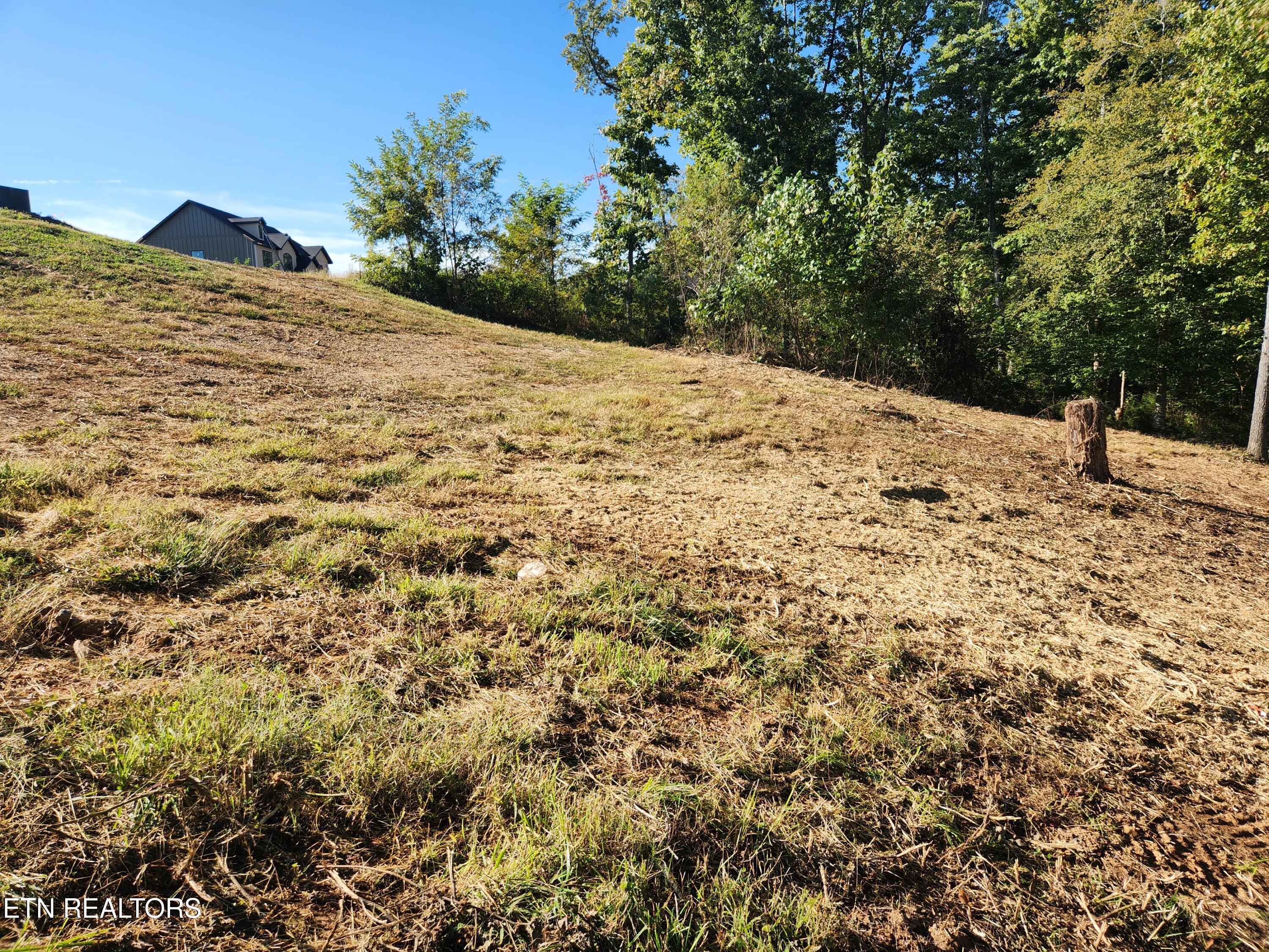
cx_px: 634
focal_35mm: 23
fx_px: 843
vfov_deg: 58.9
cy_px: 476
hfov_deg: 73.9
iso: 20
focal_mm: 5.4
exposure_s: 1/885
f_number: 1.8
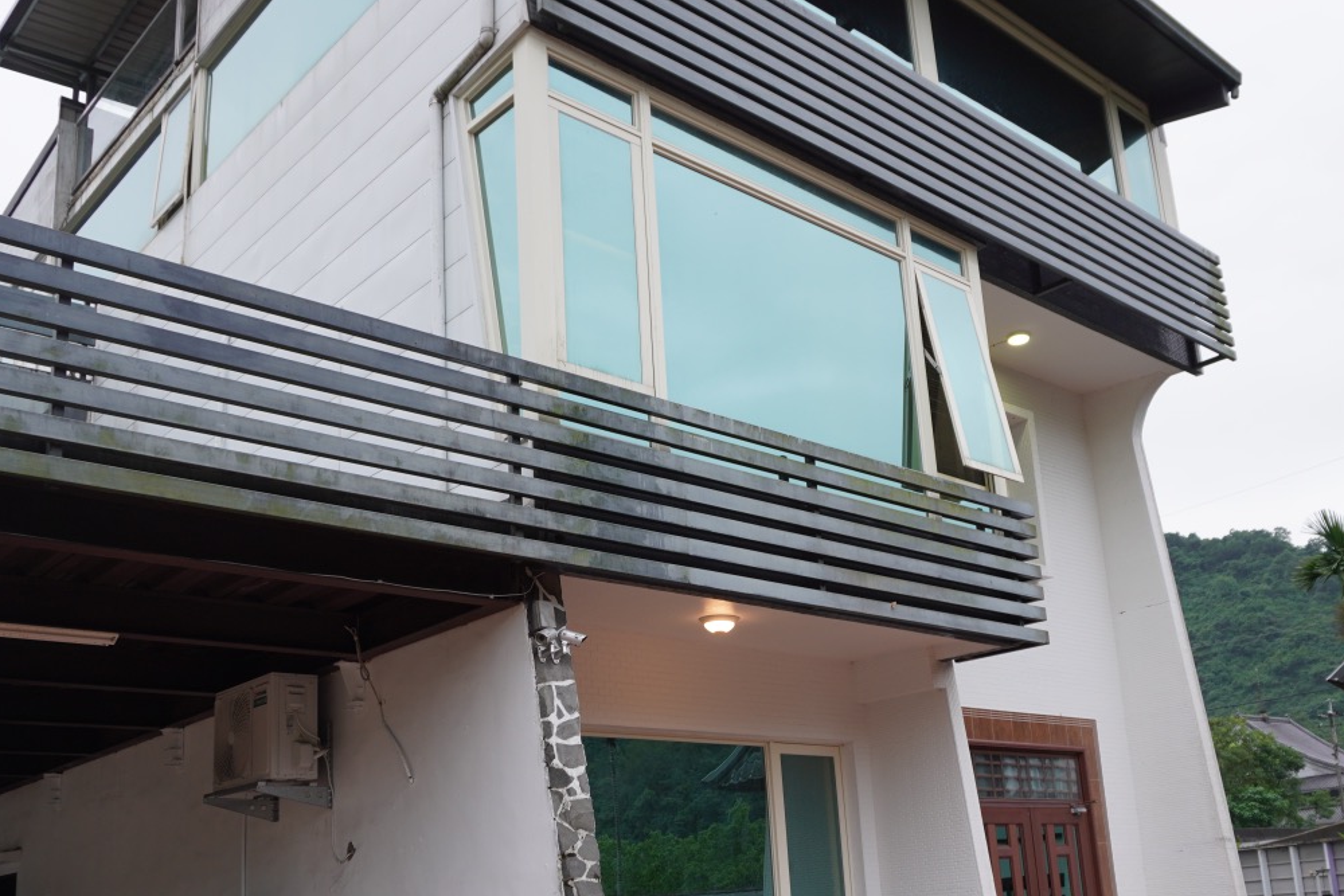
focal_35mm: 36
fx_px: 1344
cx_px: 715
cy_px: 580
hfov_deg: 53.1
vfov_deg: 36.6
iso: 160
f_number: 4
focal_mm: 16
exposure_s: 1/60
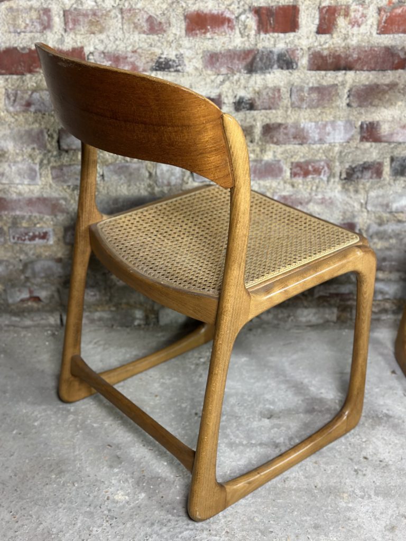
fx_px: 751
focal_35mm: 48
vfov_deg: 39.7
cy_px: 270
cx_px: 203
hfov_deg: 30.3
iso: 200
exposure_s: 1/50
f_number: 1.78
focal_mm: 6.86
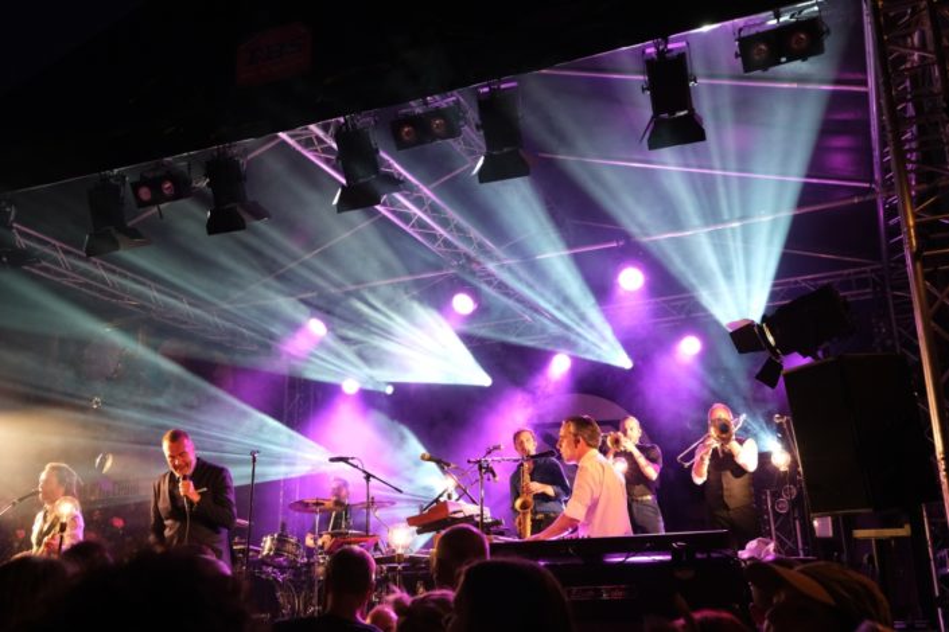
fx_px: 949
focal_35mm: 36
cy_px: 316
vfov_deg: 36.9
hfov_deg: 53.1
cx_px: 474
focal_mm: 24
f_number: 5
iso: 1600
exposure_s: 1/60
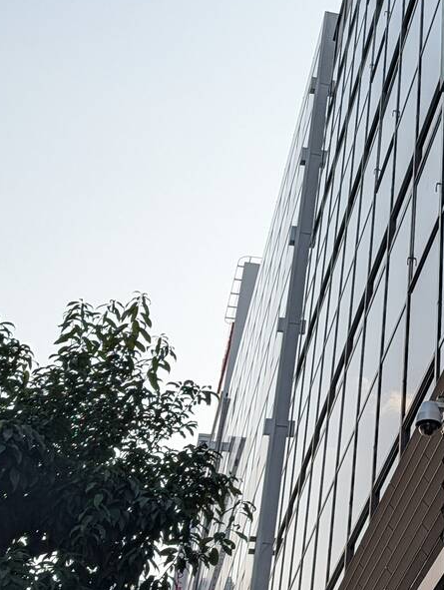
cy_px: 115
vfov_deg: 29.1
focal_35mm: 65
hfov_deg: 21.0
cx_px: 544
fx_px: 1109
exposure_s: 1/711
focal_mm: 6.9
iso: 25
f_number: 1.68
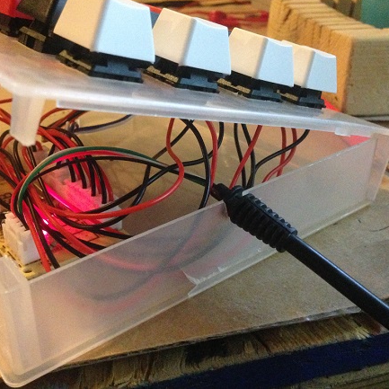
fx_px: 509
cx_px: 149
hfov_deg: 41.6
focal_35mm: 40
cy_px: 190
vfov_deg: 41.9
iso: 800
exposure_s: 1/15
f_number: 2.4
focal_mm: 4.12
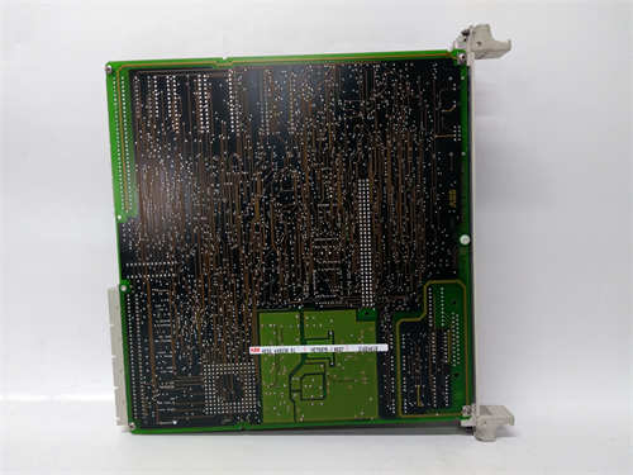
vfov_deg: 51.4
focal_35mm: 27
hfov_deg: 65.3
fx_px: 494
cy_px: 238
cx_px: 316
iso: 294
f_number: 2
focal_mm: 3.79
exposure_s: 1/33
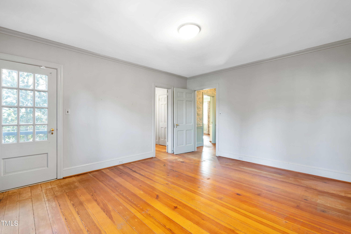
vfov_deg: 77.3
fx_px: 146
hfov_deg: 100.4
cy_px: 117
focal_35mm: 15
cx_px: 176
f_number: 8
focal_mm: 10
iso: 100
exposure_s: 2
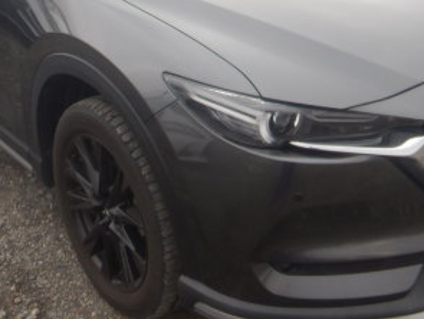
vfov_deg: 27.5
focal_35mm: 52
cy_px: 65
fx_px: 638
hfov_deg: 36.8
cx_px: 220
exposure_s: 1/125
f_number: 2.8
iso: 125
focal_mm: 4.3
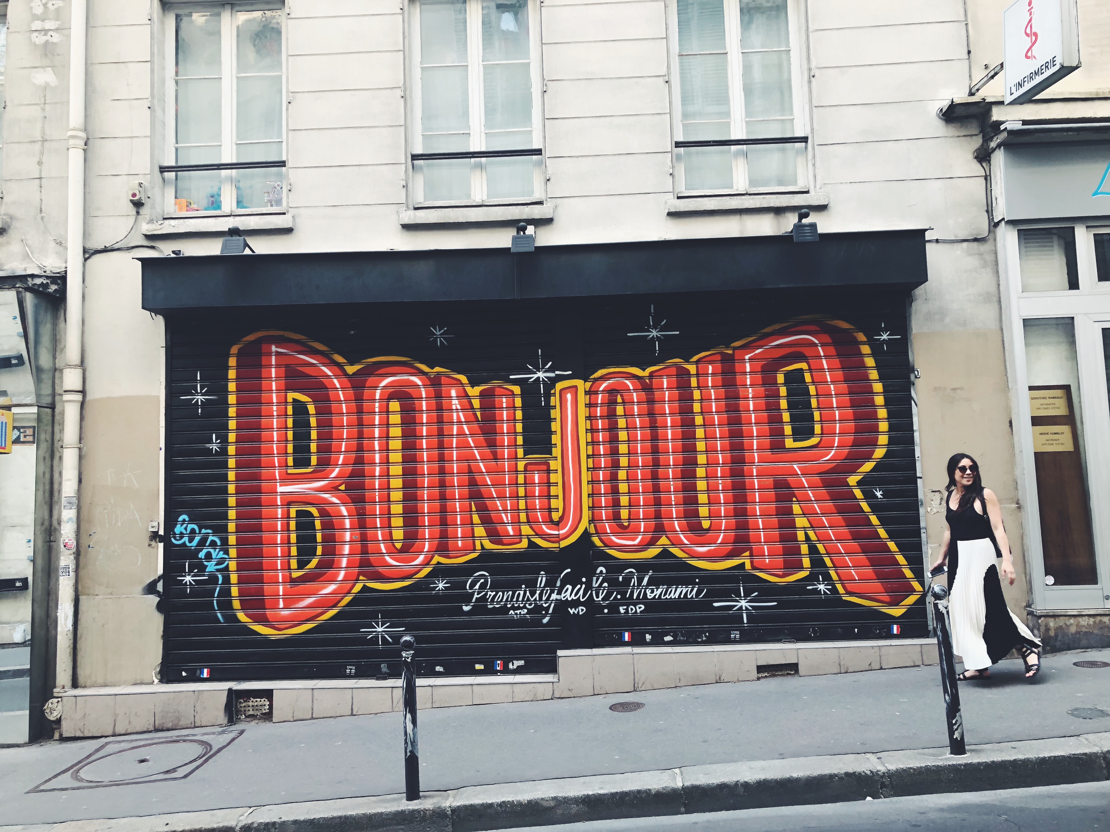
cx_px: 555
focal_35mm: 28
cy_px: 416
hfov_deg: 63.4
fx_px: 898
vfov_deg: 49.7
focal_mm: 3.99
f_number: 1.8
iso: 40
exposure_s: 1/120
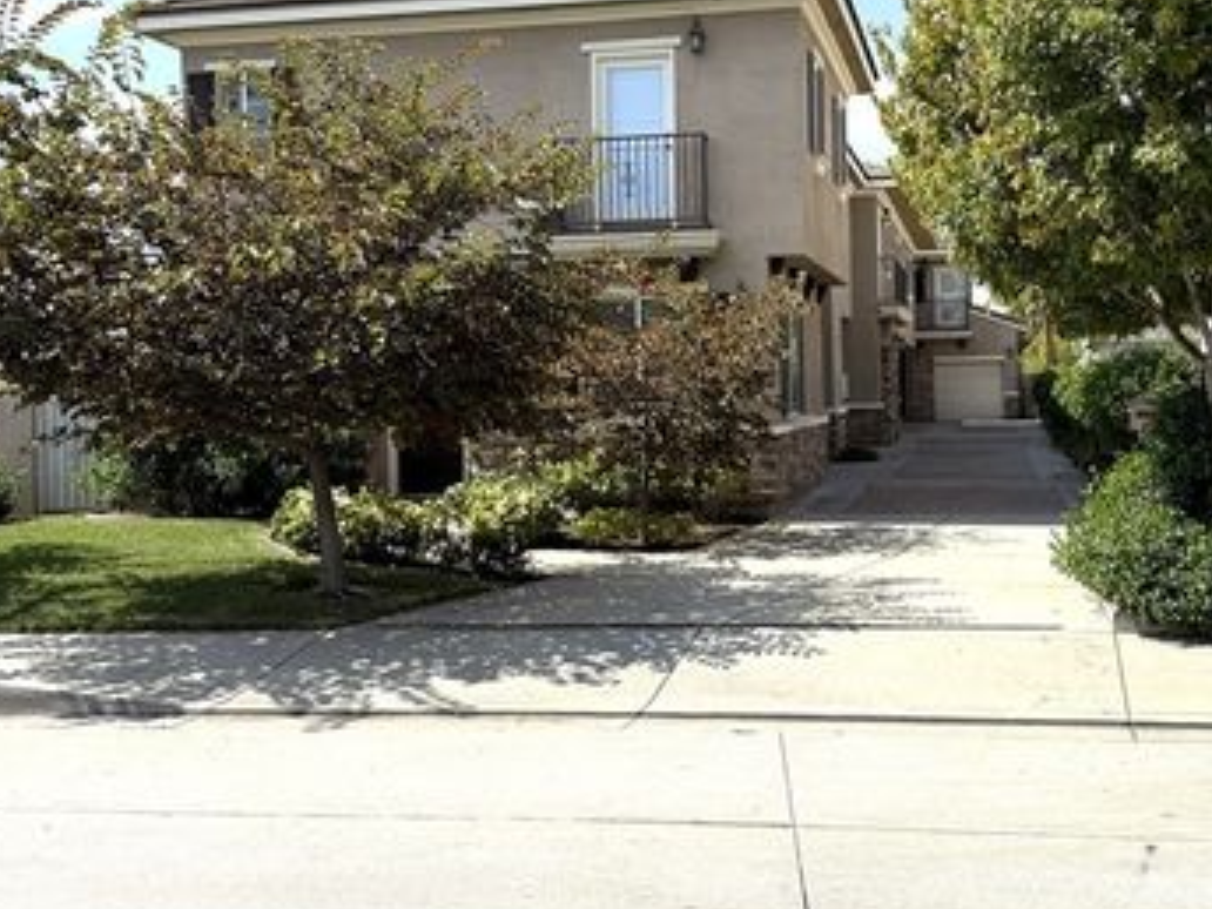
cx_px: 687
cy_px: 379
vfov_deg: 32.1
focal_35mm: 45
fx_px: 1576
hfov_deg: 42.0
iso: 80
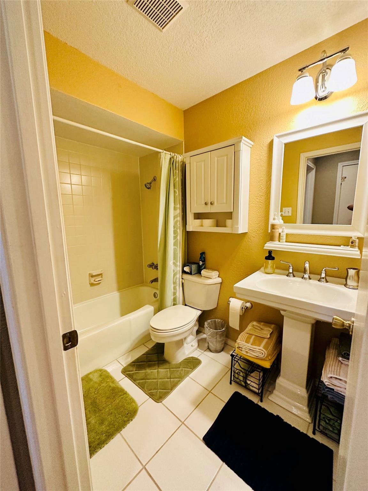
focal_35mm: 14
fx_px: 198
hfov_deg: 85.7
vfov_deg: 102.1
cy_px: 246
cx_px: 184
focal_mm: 2.22
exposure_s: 1/60
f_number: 2.2
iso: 400
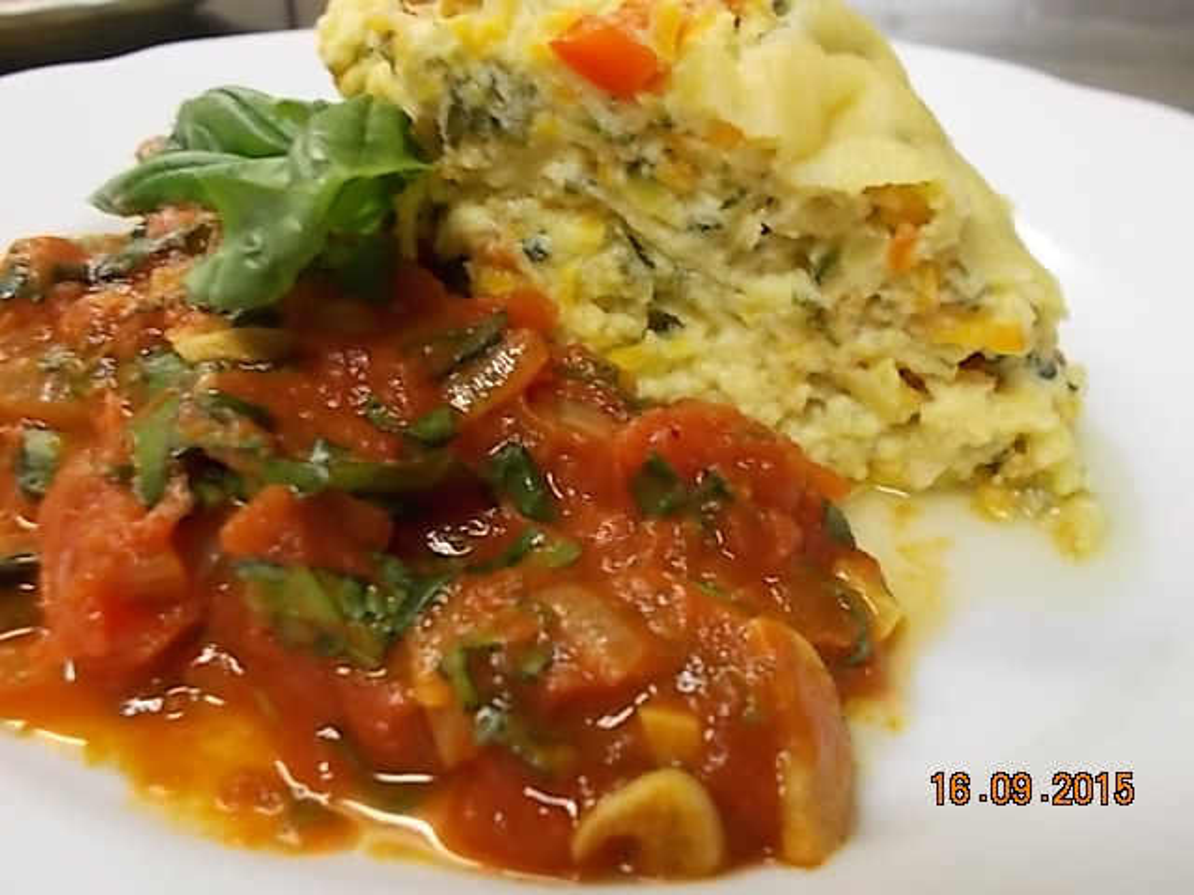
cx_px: 597
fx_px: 1035
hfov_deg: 60.0
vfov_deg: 46.8
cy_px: 448
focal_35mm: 30
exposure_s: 1/8
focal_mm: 5.3
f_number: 3.4
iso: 200
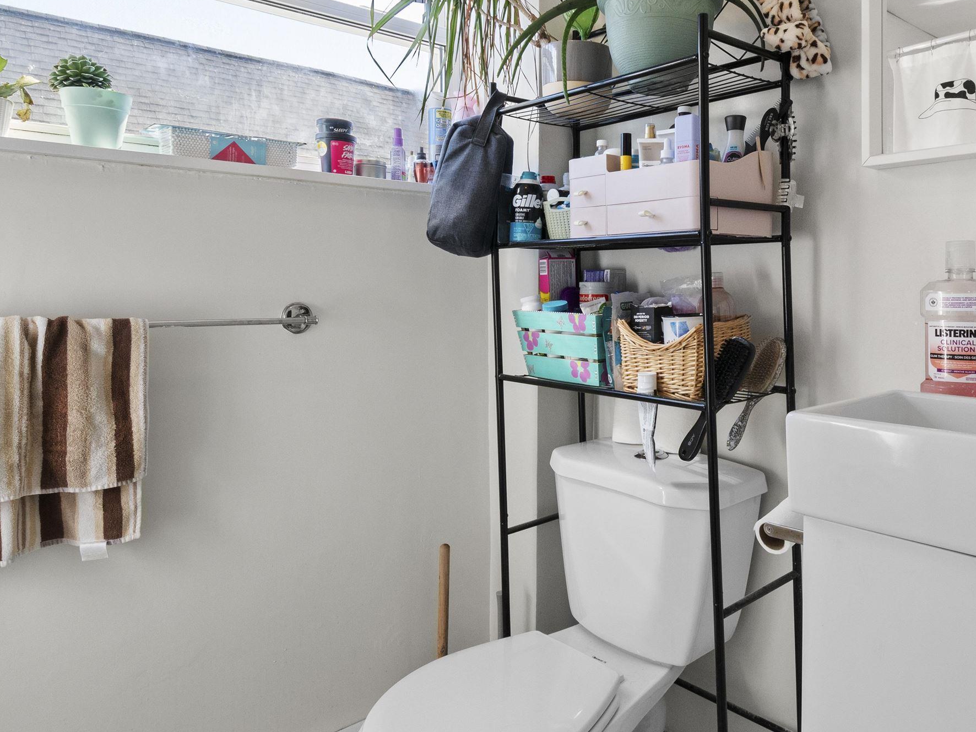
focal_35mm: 25
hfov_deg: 67.9
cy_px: 283
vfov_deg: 54.4
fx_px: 705
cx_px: 630
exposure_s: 1/30
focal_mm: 10
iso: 400
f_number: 10
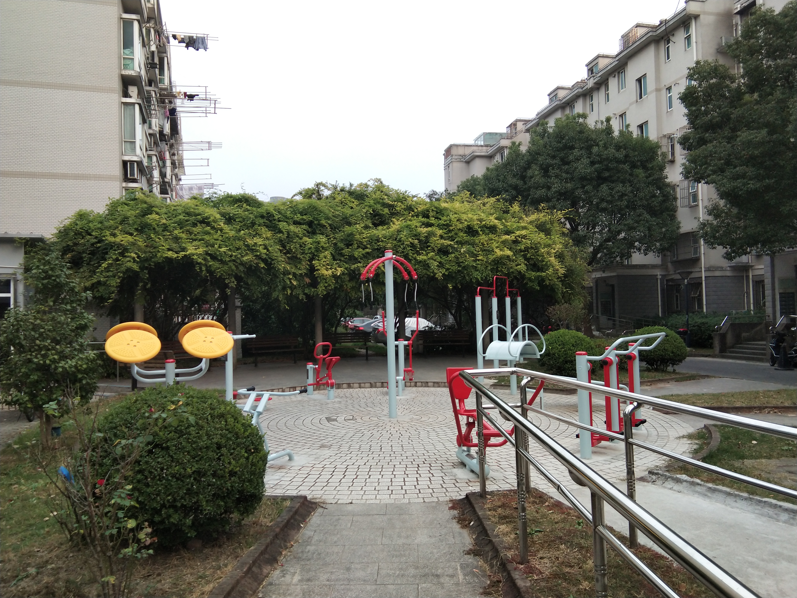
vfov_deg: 45.4
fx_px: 714
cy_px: 299
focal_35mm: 31
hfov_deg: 58.4
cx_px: 398
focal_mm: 3.69
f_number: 2.2
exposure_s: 1/249
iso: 50
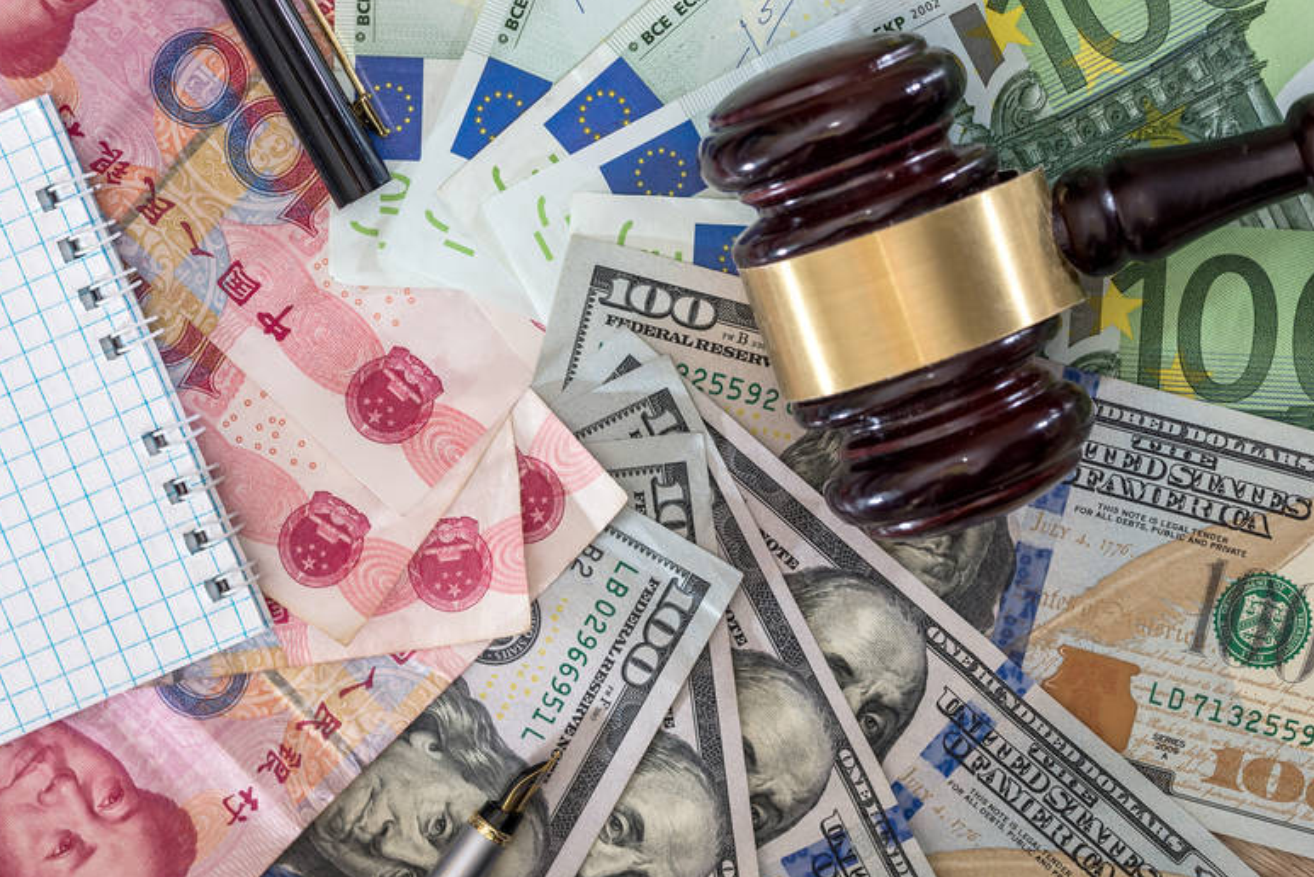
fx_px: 5075
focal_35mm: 139
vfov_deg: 9.9
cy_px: 349
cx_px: 545
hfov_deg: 14.7
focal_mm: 105
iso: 250
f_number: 9
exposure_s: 1/125
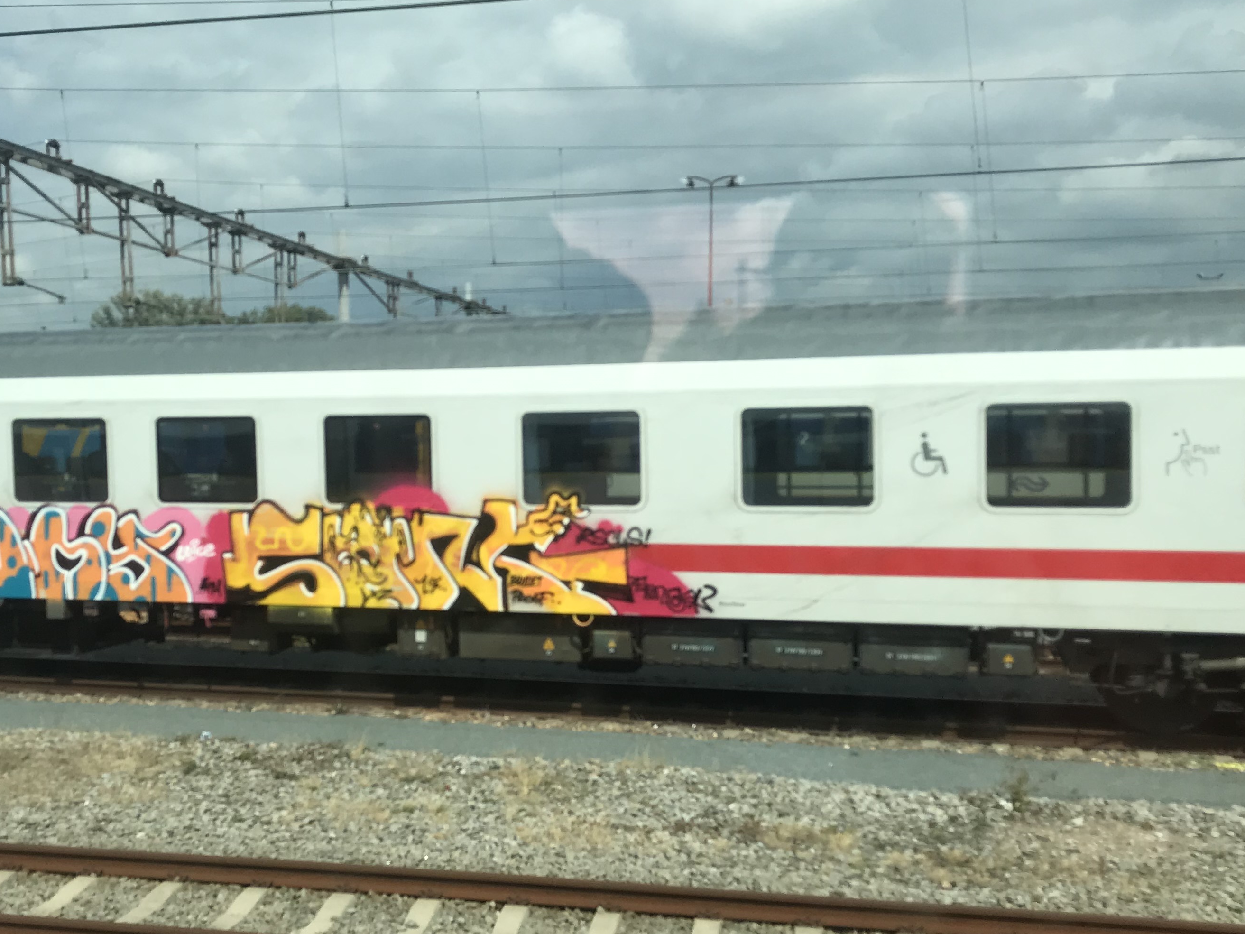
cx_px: 437
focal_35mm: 43
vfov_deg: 33.5
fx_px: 1547
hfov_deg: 43.4
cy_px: 559
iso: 20
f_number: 1.8
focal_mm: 3.99
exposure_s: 1/1709
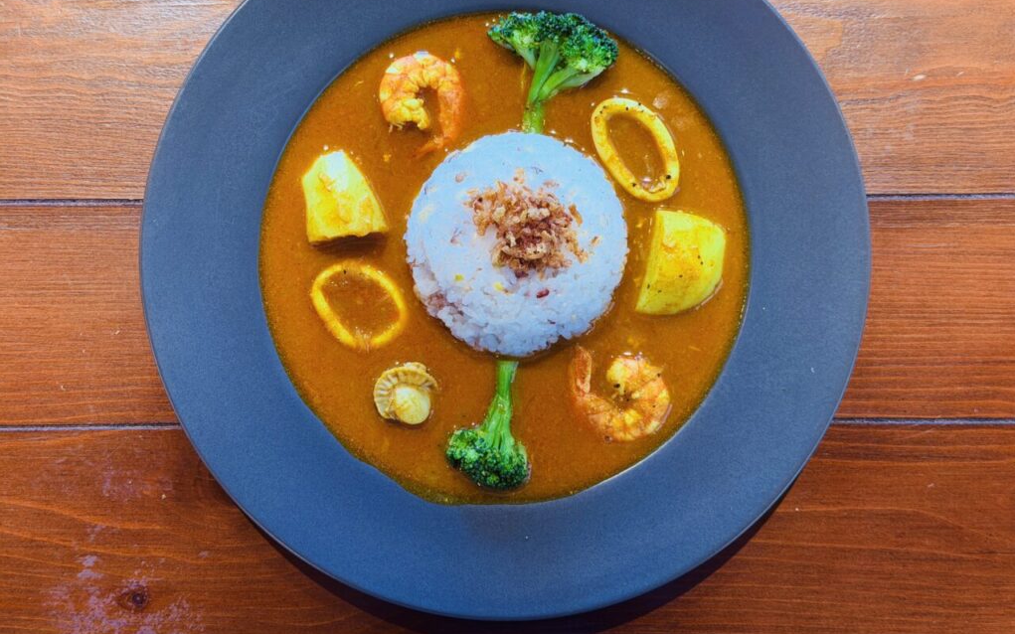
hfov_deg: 39.6
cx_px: 508
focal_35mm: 51
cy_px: 255
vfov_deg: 25.3
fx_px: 1411
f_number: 1.78
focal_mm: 6.76
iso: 80
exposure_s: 1/60
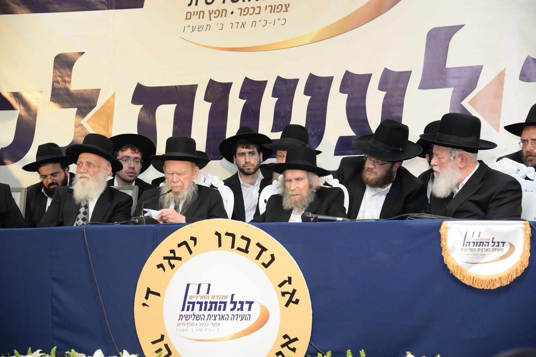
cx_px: 268
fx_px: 968
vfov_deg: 20.9
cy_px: 178
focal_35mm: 65
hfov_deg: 31.0
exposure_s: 1/60
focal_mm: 65
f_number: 4.5
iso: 800
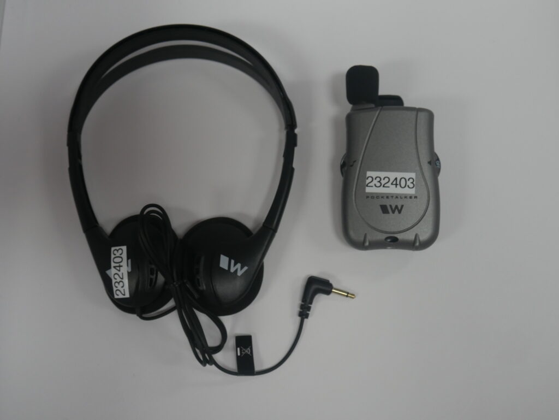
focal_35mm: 40
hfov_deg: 46.8
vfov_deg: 36.0
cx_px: 280
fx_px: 646
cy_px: 210
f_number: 4.4
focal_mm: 20
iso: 1000
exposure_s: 1/60
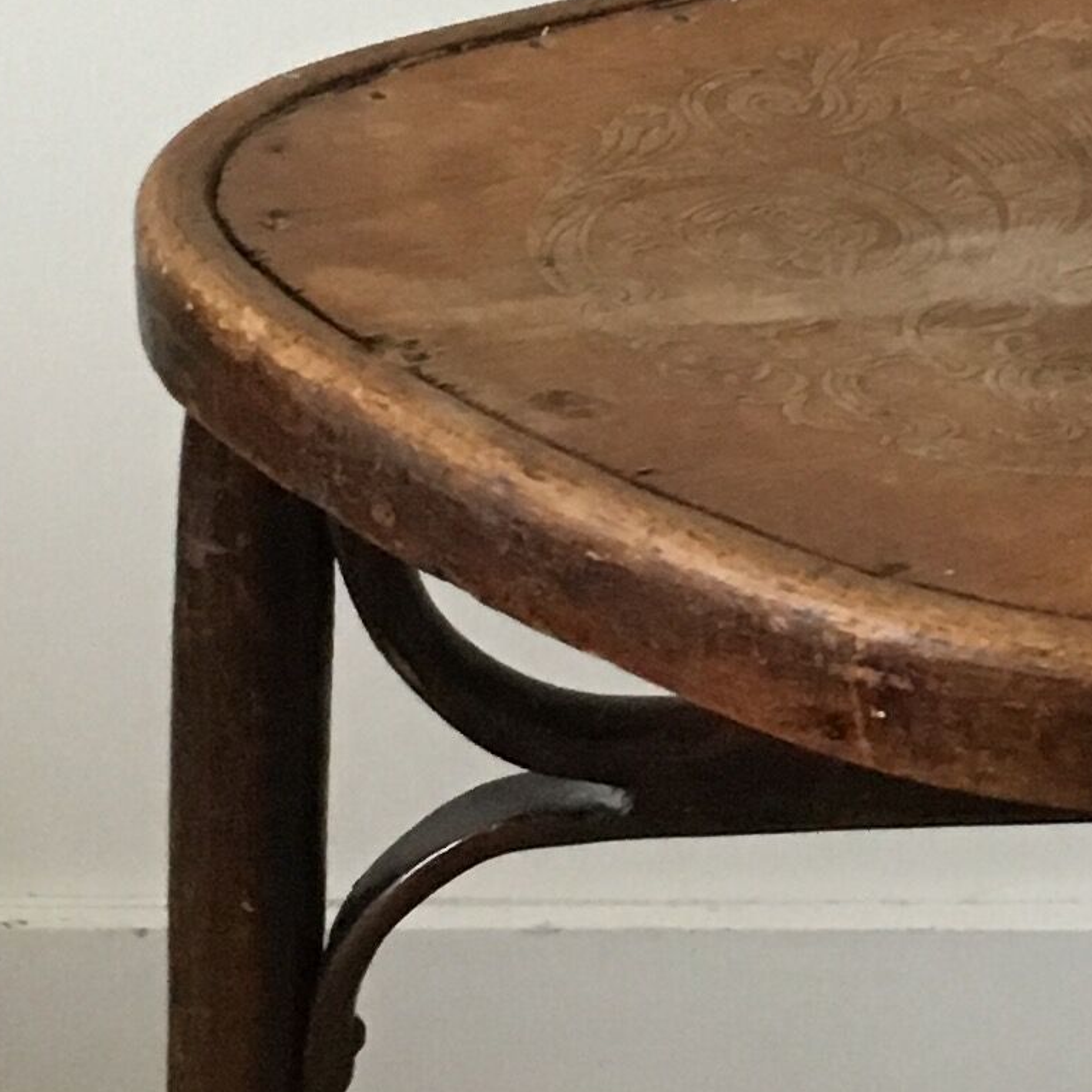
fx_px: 4818
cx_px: 1410
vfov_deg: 12.8
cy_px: 127
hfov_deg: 12.5
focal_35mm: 135
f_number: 2.2
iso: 200
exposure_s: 1/25
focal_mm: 4.15
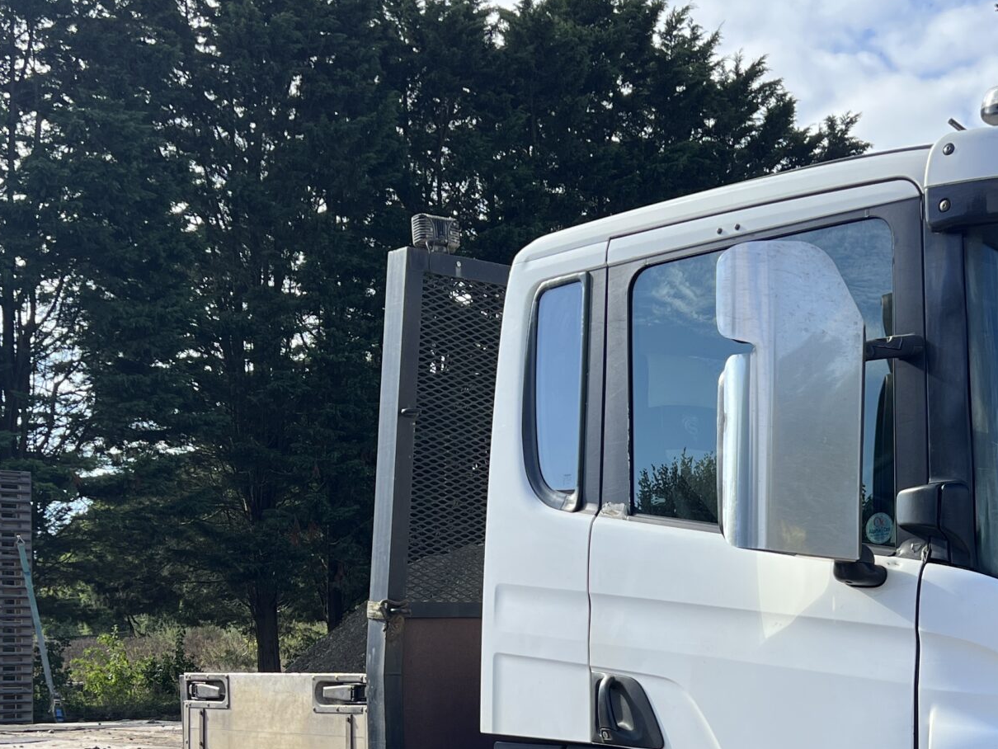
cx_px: 585
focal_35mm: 55
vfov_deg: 25.6
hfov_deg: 34.8
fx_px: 1586
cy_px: 691
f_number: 1.5
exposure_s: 1/1511
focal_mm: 5.7
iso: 50
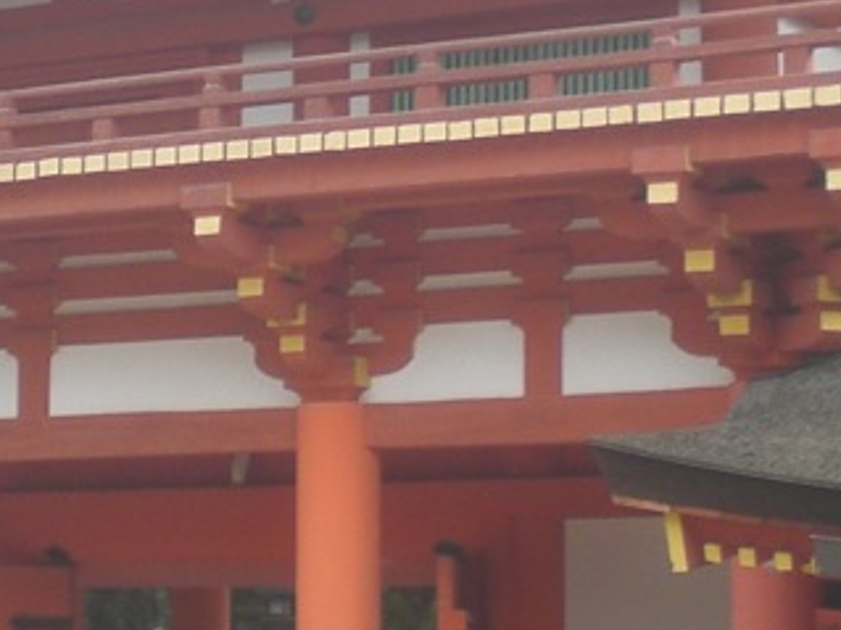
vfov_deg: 12.4
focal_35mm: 119
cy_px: 113
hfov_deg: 16.5
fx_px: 2890
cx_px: 272
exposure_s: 1/100
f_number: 3.1
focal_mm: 6.3
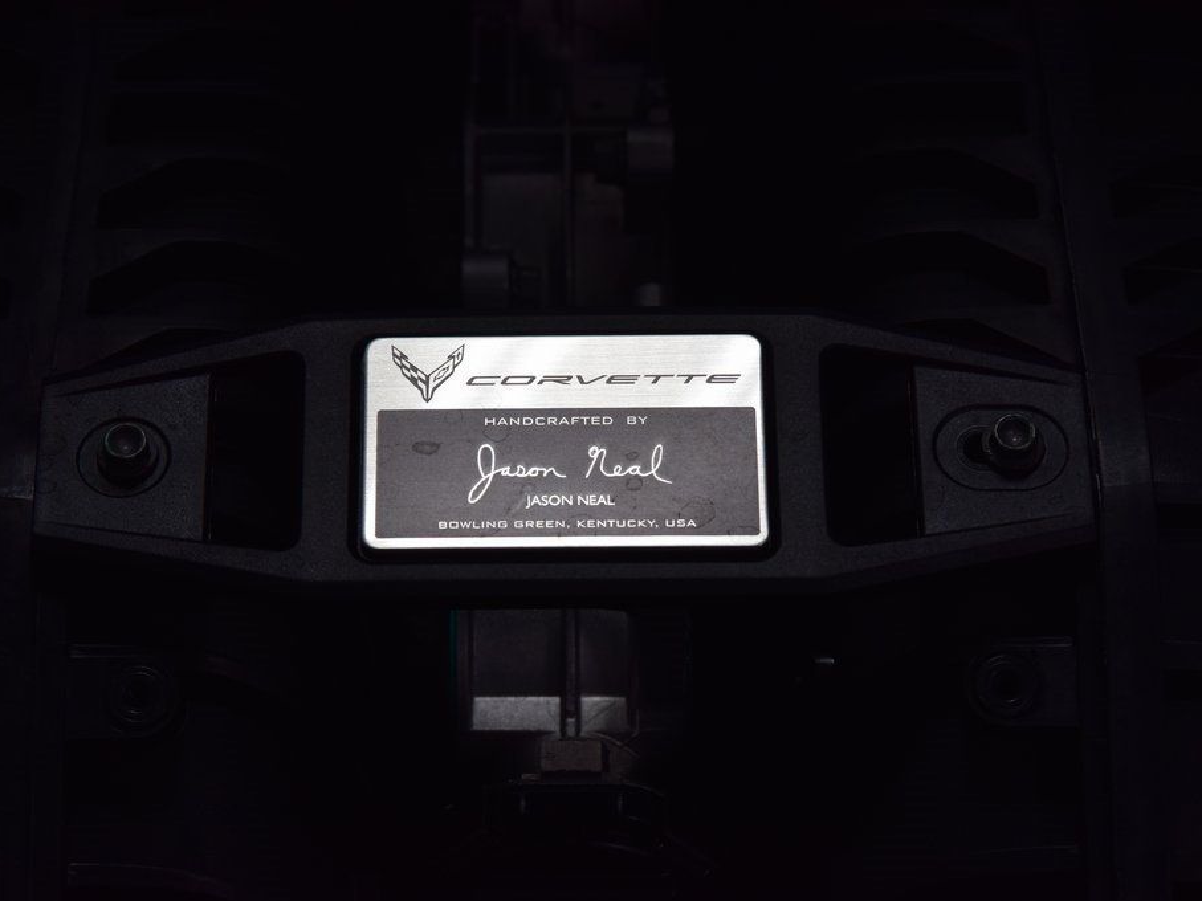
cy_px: 451
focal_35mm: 114
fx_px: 3958
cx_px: 566
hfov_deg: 17.3
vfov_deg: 13.0
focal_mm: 70
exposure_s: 1/125
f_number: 9
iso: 400
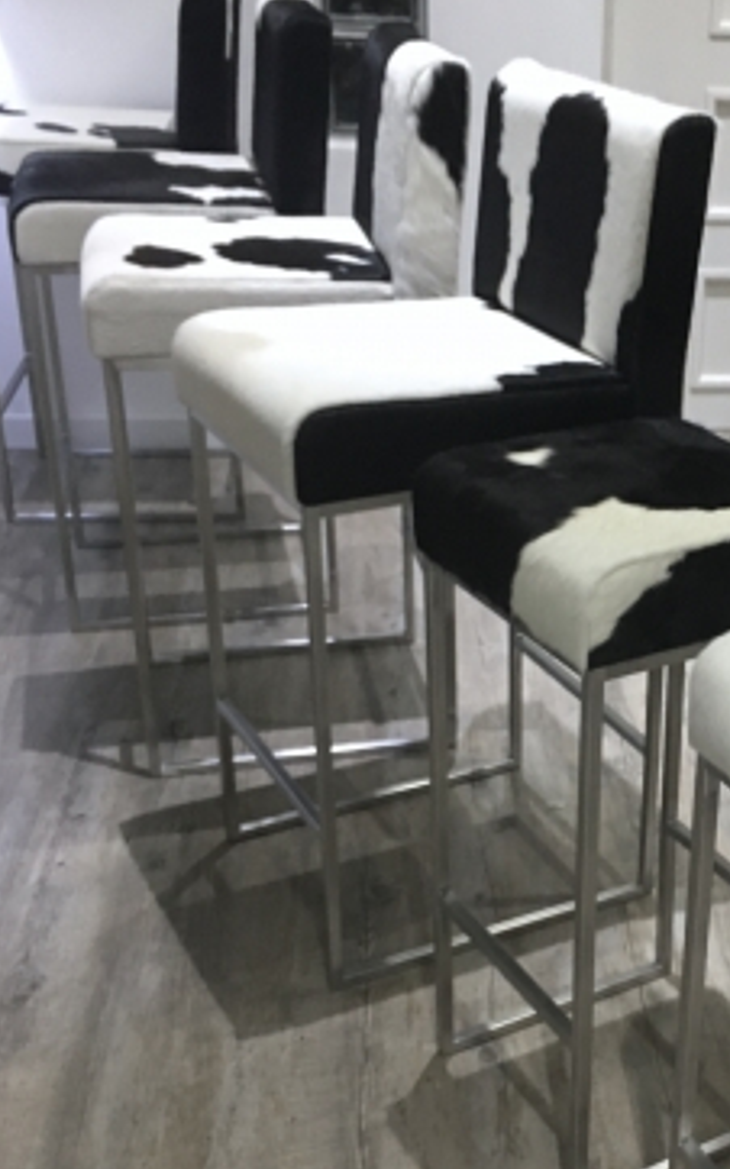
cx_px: 662
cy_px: 681
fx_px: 1625
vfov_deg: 39.5
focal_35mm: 51
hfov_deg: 24.6
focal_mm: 4.15
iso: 160
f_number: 2.2
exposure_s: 1/33
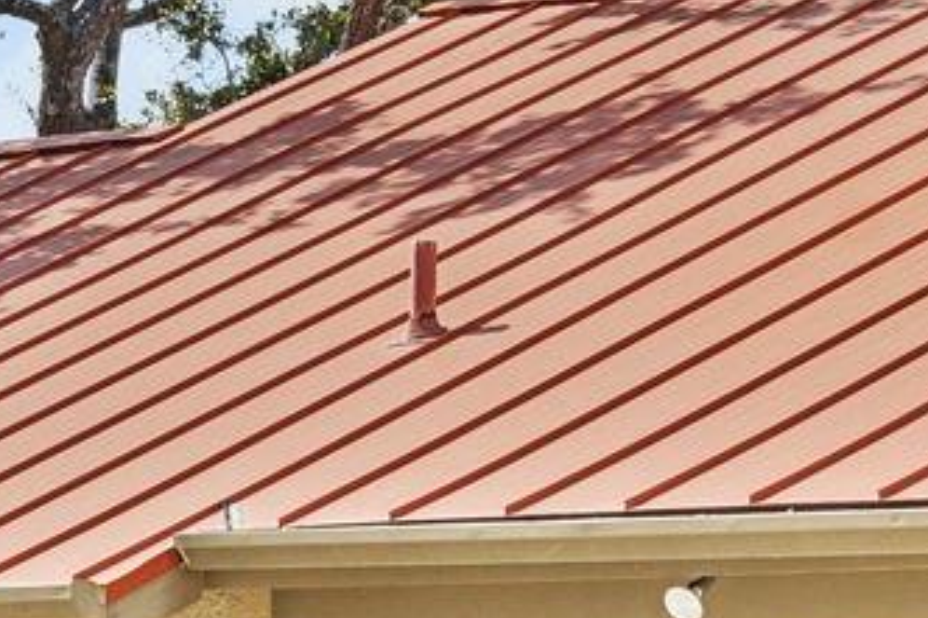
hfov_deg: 9.5
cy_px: 633
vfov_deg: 6.3
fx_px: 5565
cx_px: 232
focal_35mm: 216
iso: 320
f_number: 9
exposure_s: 1/200
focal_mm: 35
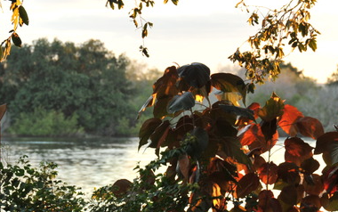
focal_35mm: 257
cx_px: 105
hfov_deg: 8.2
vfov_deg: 5.1
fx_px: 2369
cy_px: 185
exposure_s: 1/13
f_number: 9
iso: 200
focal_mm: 120
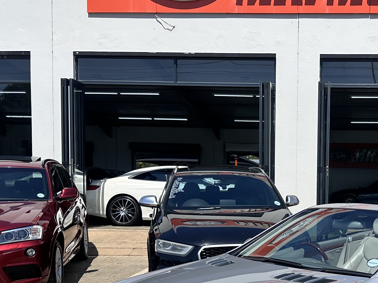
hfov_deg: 34.8
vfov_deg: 27.0
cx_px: 312
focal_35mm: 53
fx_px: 579
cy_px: 225
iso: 80
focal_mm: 6.86
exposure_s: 1/6623
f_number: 1.78
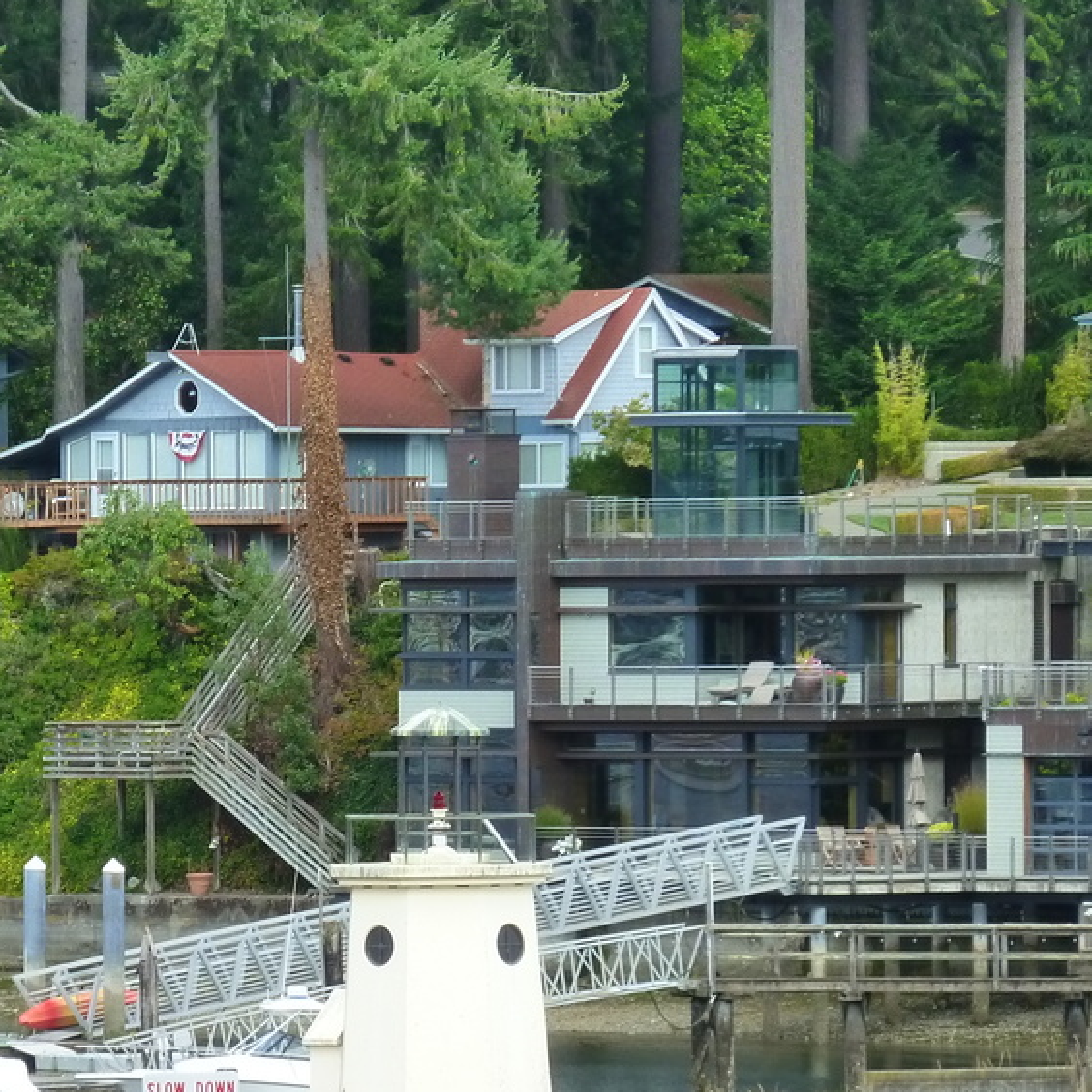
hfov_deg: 4.7
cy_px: 726
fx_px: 13170
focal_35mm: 369
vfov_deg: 4.7
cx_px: 174
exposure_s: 1/125
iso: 125
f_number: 5.9
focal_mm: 33
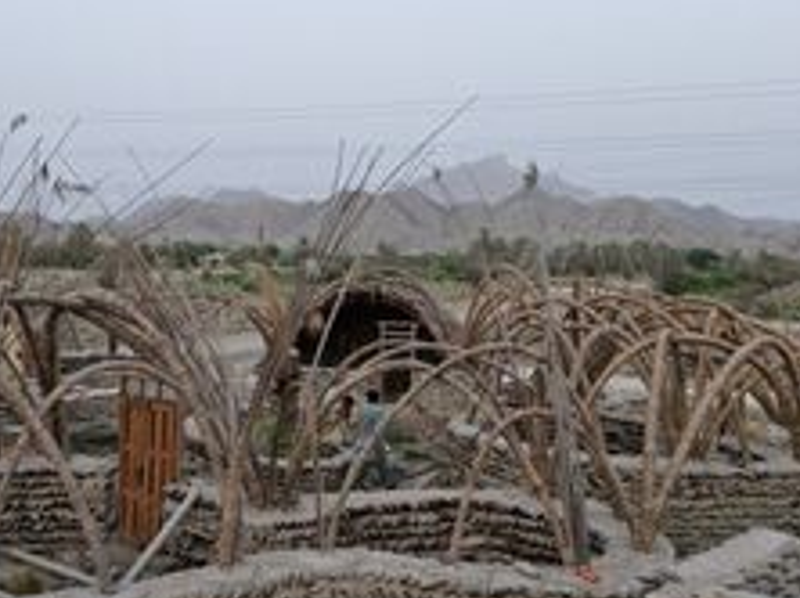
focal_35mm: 38
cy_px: 283
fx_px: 877
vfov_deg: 37.6
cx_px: 276
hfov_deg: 48.3
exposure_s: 1/365
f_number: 1.8
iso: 50
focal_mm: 5.54
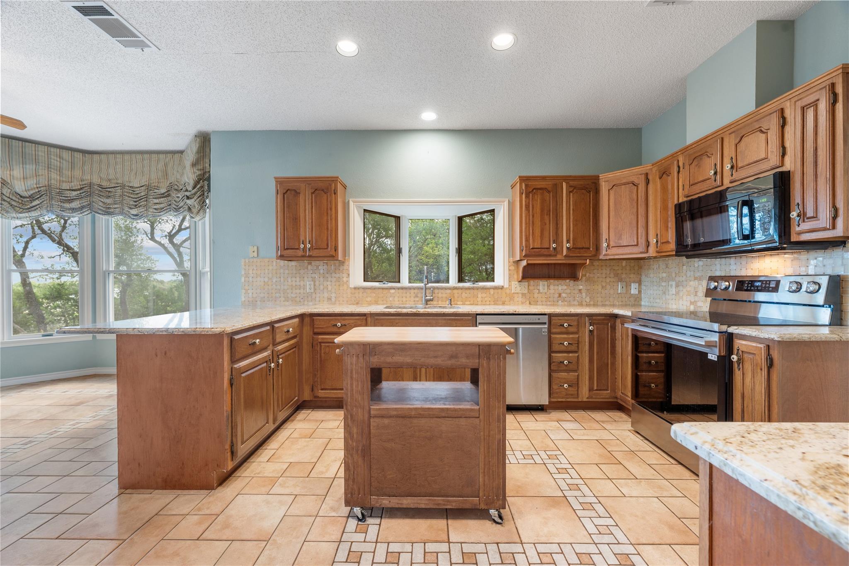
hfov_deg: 104.3
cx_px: 424
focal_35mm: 14
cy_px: 283
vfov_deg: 81.2
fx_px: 330
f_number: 8
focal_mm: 14
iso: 250
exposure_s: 1.6
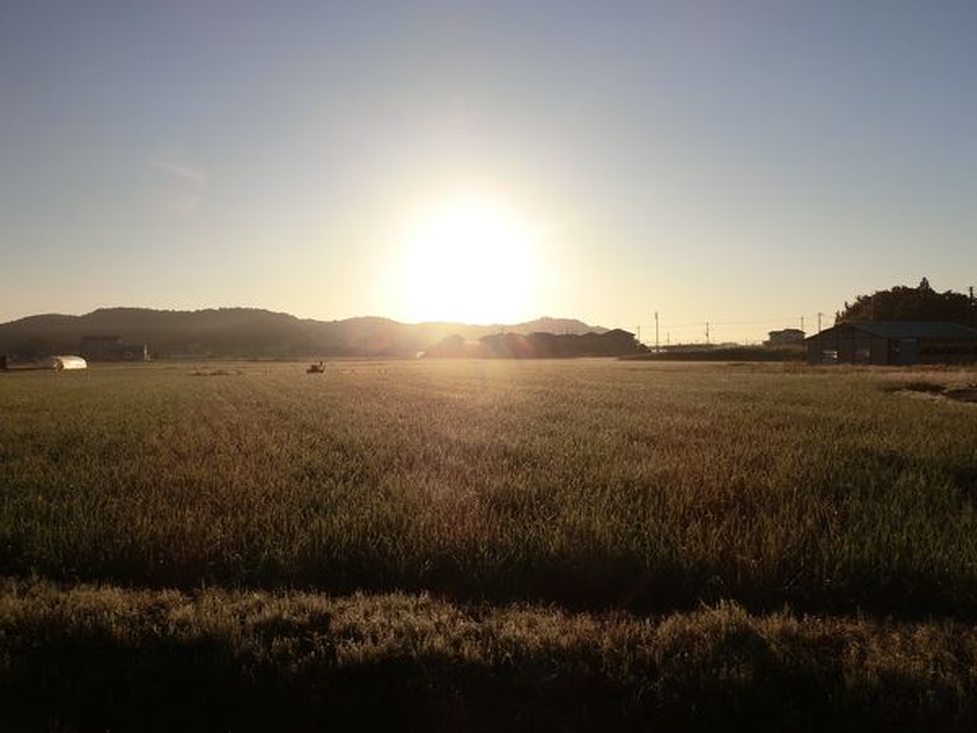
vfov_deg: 54.9
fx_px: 706
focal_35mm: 25
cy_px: 366
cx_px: 488
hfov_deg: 69.4
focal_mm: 4.5
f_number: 7
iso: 160
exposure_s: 1/1000
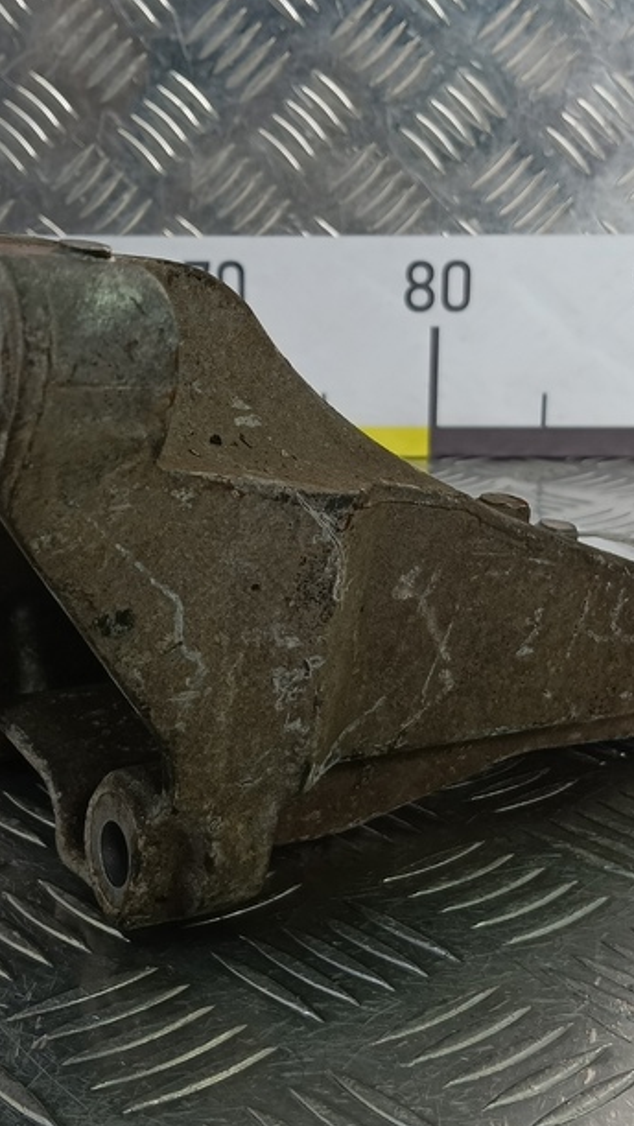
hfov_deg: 28.4
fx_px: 1254
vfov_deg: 48.3
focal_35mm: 42
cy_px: 588
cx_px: 291
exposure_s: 1/100
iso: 80
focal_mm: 4.11
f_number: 1.6
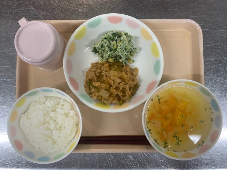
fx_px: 170
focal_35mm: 26
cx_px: 114
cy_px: 85
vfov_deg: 53.1
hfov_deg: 67.3
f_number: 1.8
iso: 64
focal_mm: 4.25
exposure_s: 1/60
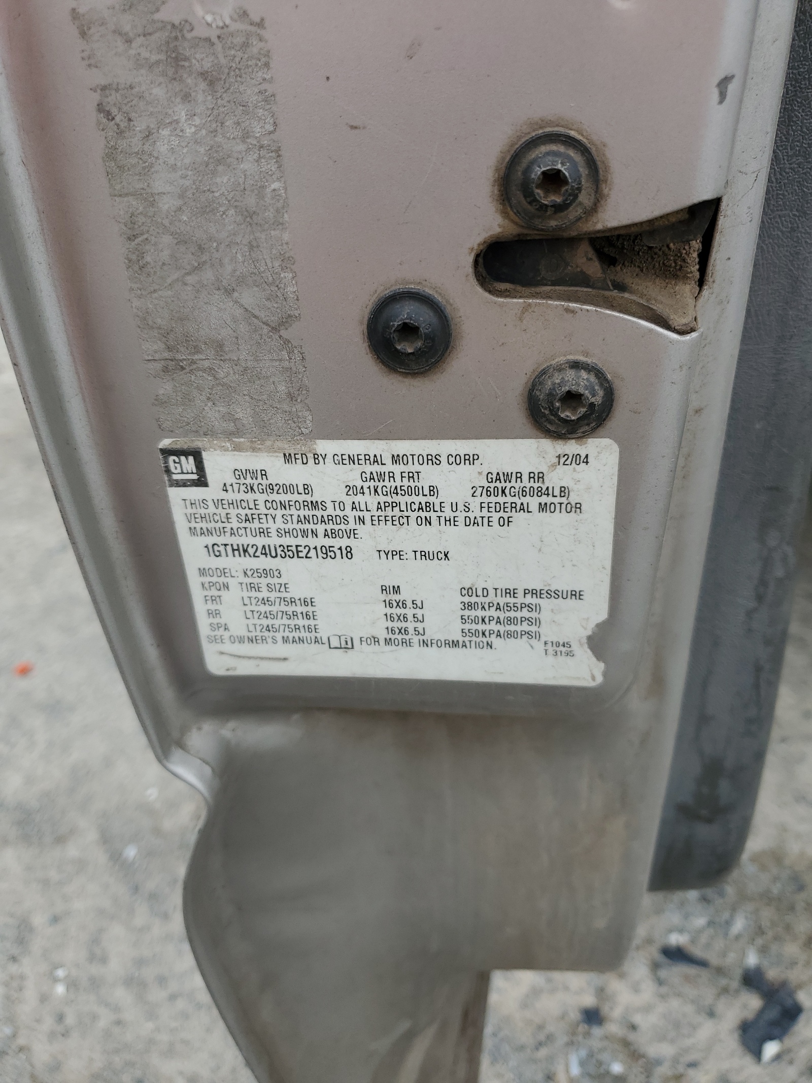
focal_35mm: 26
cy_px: 542
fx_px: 813
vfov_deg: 67.3
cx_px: 406
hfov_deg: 53.1
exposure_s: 1/909
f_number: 1.5
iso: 50
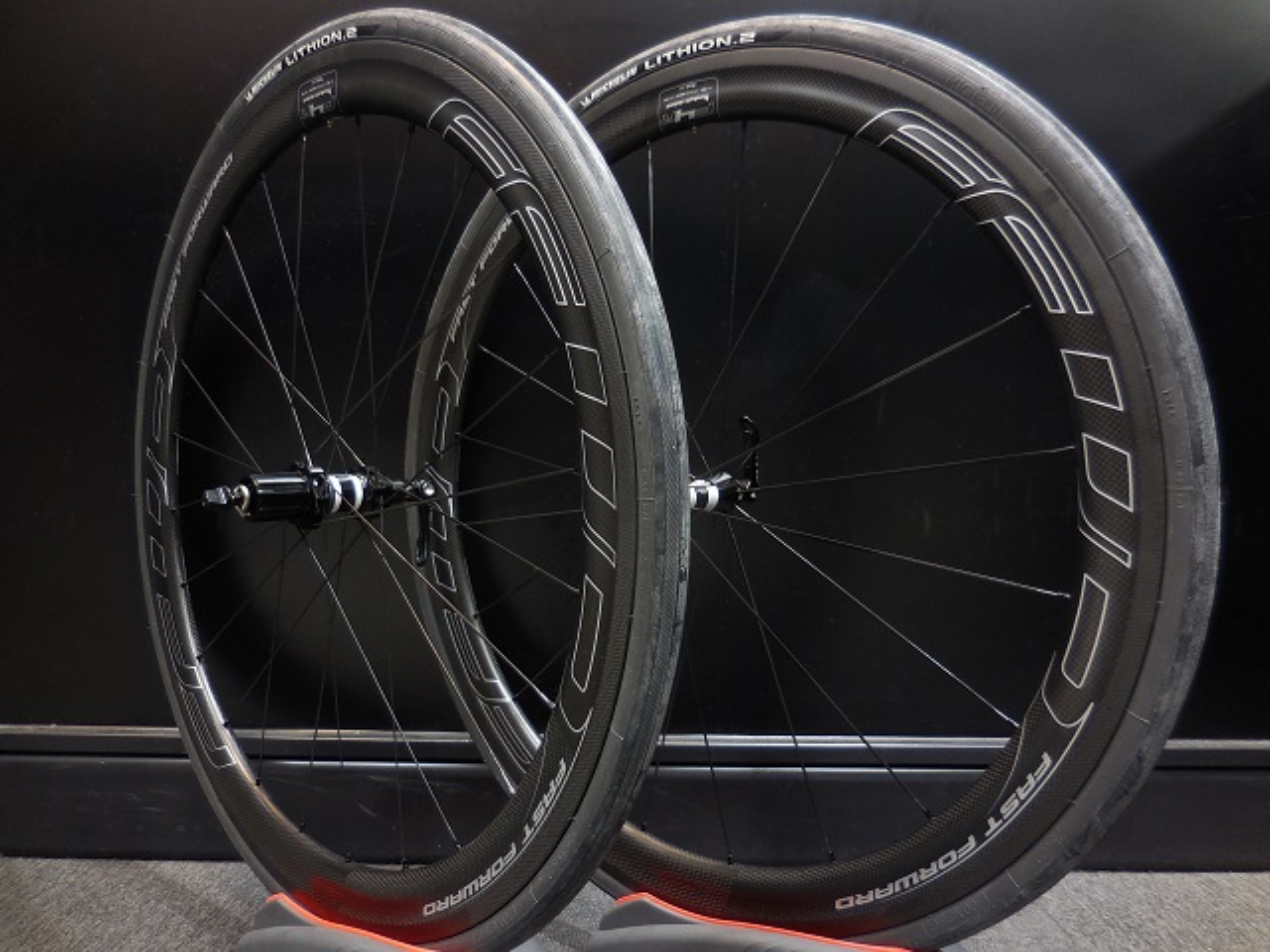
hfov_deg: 69.4
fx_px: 917
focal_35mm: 25
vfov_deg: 54.9
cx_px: 635
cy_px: 476
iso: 125
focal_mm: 4.5
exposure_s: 1/6
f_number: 3.3
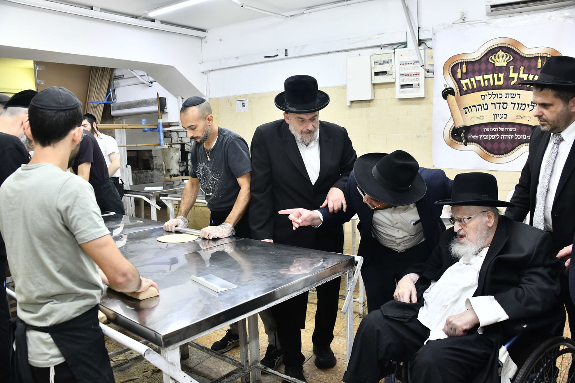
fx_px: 447
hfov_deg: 65.5
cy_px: 192
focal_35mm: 28
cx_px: 288
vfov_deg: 46.4
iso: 800
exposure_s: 1/125
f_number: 5.6
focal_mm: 28
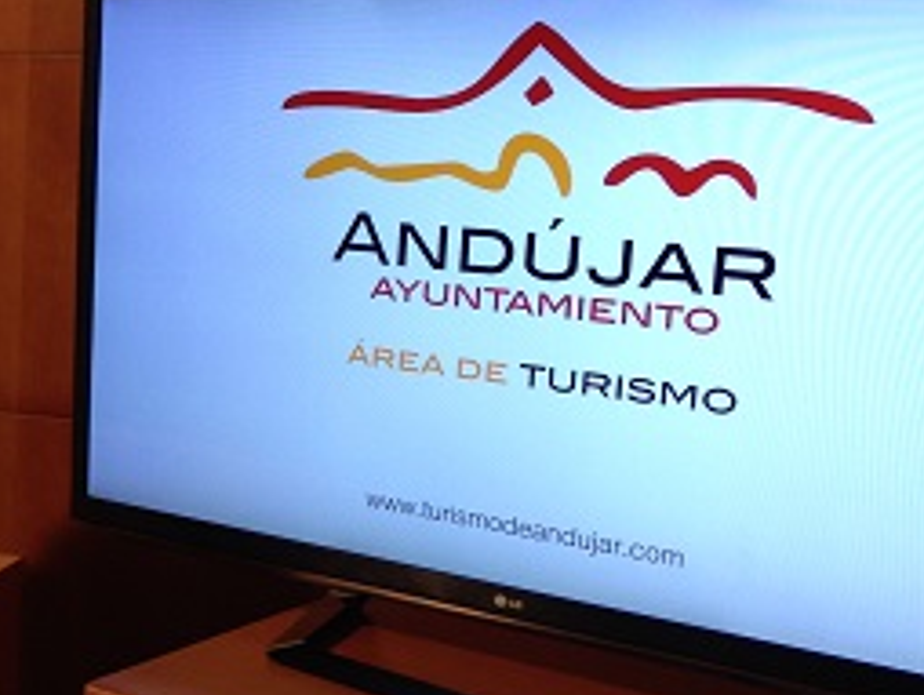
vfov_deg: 20.5
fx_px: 1924
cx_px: -75
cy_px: 391
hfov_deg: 25.2
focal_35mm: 72
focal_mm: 4.12
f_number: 2.4
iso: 64
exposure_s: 1/30
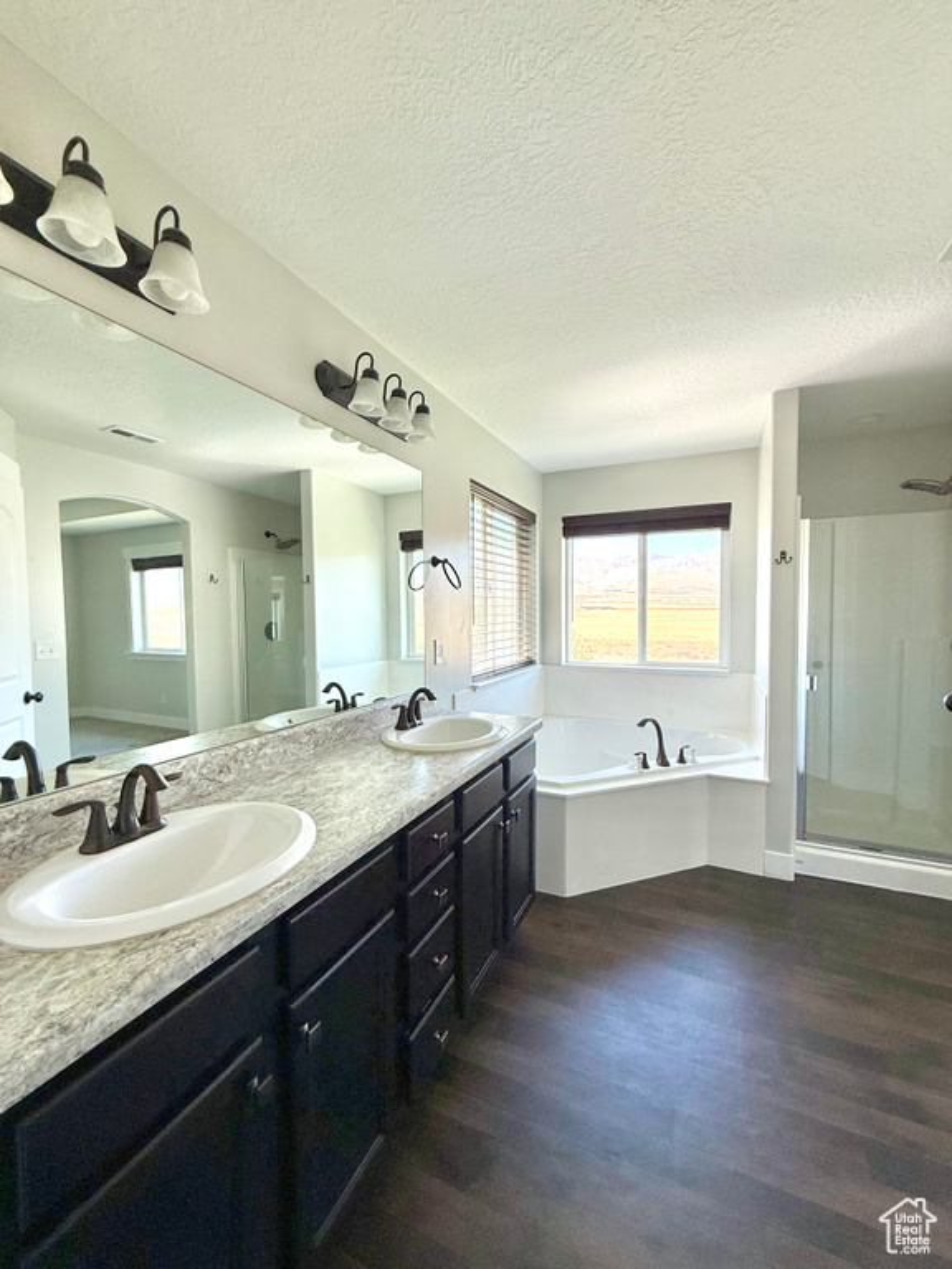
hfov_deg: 85.7
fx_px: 513
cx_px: 476
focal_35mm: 14
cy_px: 634
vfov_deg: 102.1
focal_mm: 2.22
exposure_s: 1/117
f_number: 2.2
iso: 64
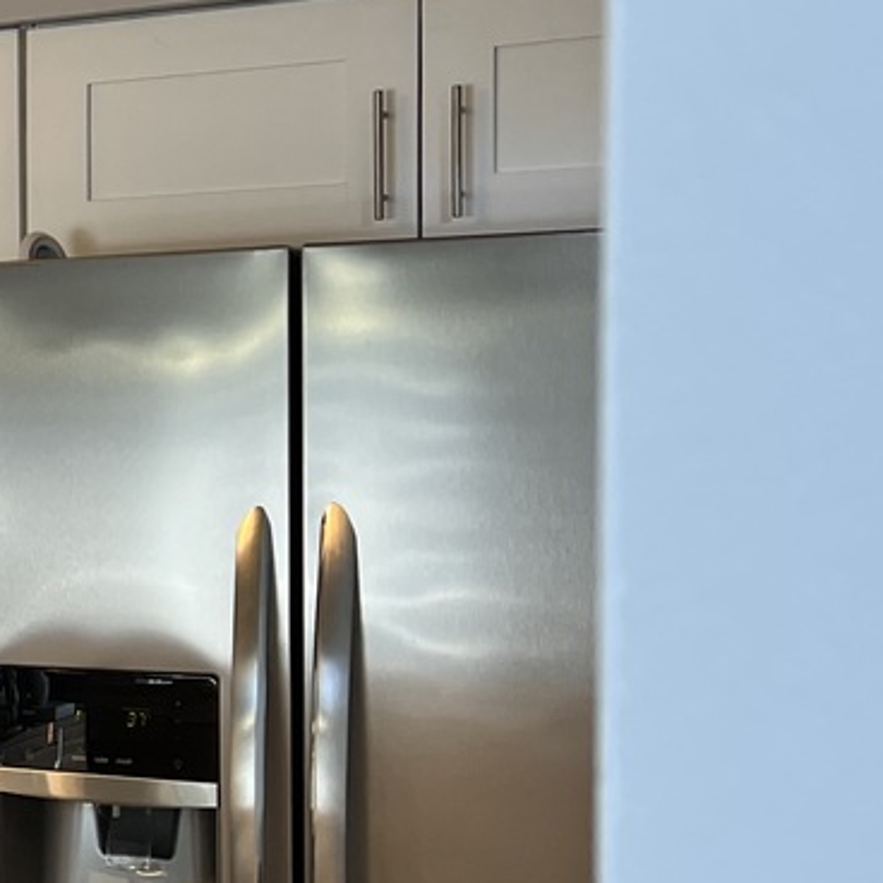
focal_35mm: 90
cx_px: -782
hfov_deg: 15.9
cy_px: 537
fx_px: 2597
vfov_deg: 19.3
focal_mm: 5.7
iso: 100
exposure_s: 1/120
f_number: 1.5
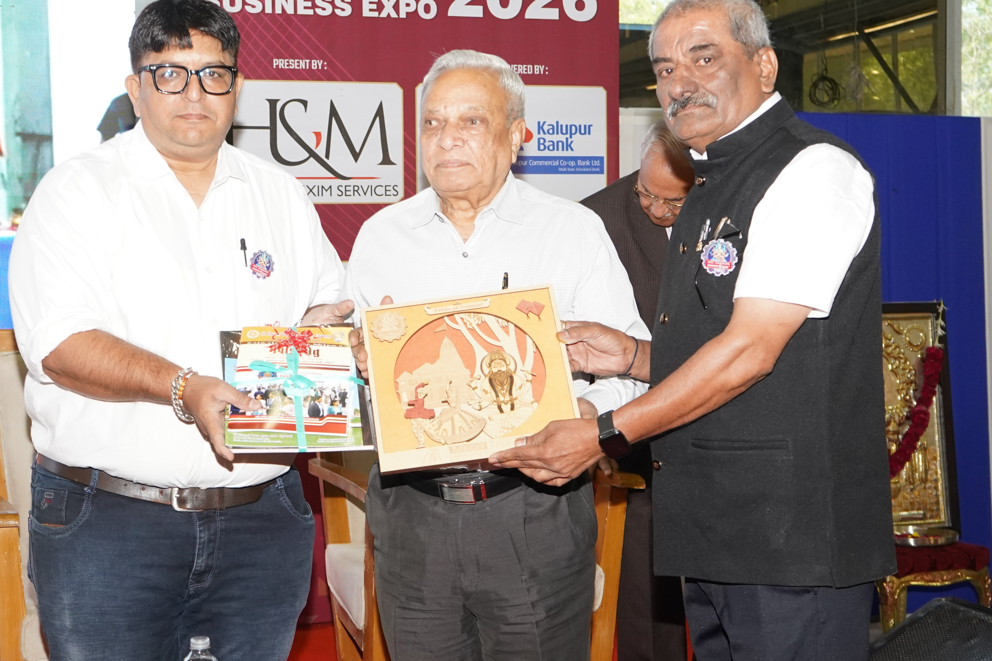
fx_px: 1515
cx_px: 419
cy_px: 323
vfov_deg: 24.6
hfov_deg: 36.2
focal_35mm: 55
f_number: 5.6
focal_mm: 36
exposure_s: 1/125
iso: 3200
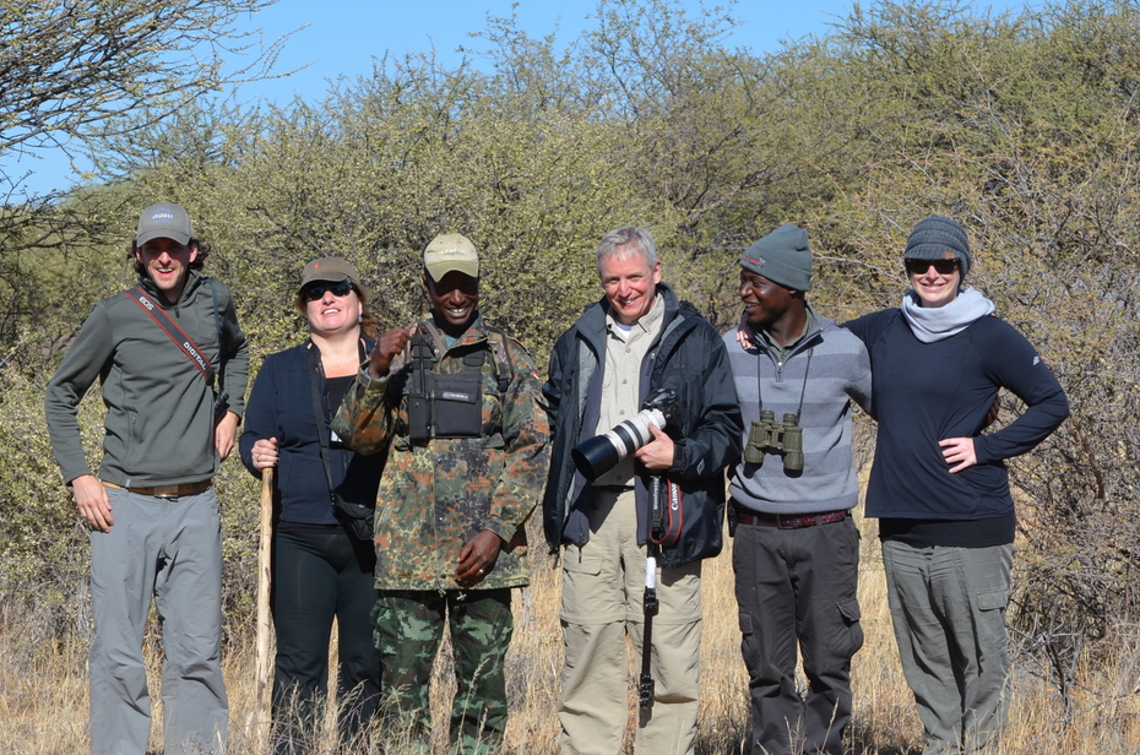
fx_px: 5088
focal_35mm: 161
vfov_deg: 8.5
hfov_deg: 12.8
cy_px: 413
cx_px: 517
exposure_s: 1/250
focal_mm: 78
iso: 100
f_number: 8
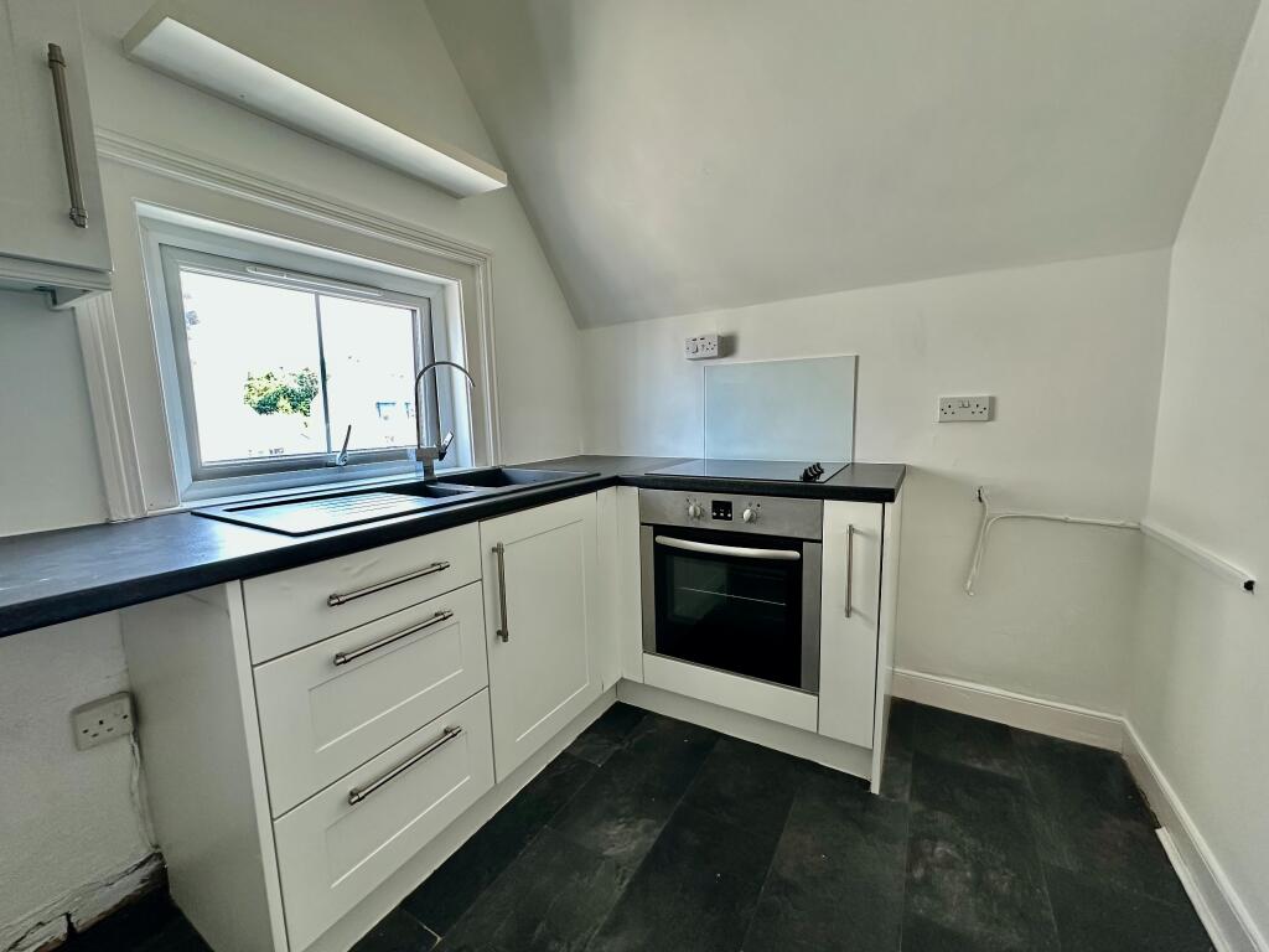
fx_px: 513
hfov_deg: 102.1
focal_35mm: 14
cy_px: 476
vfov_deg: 85.7
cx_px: 634
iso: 250
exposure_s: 1/99
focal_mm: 2.22
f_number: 2.2
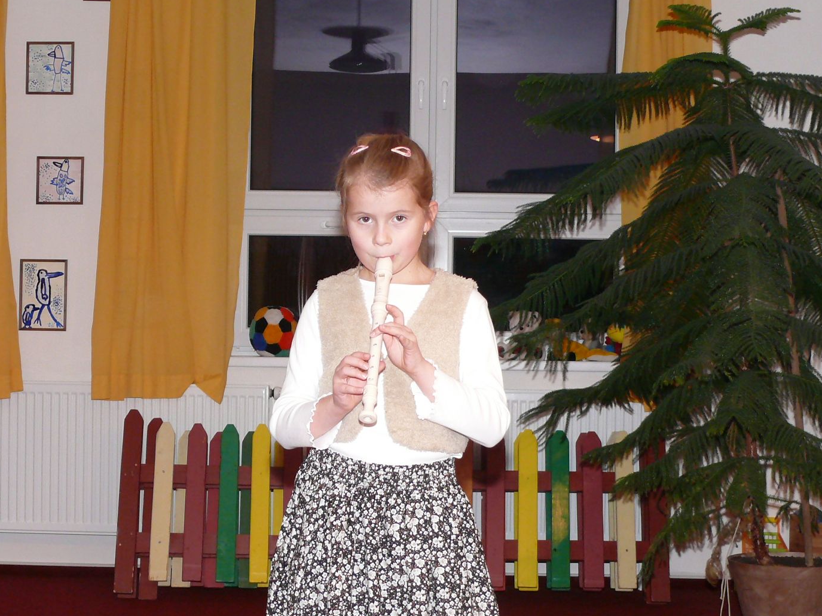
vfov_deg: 21.0
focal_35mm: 70
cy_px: 367
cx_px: 405
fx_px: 1662
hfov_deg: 27.8
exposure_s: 1/30
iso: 200
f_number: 2.8
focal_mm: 8.9
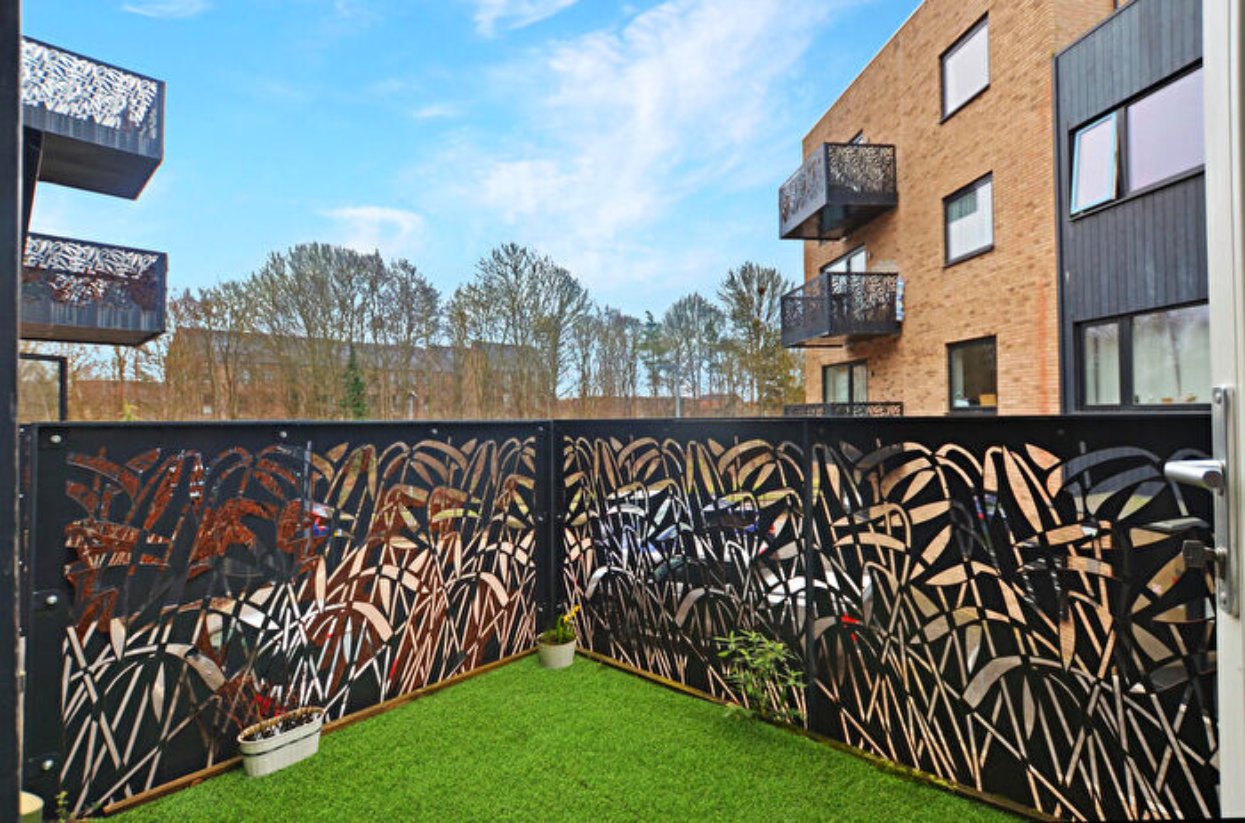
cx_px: 622
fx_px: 517
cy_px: 412
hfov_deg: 100.5
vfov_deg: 77.0
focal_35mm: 15
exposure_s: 1/250
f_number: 4
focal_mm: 10
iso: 400
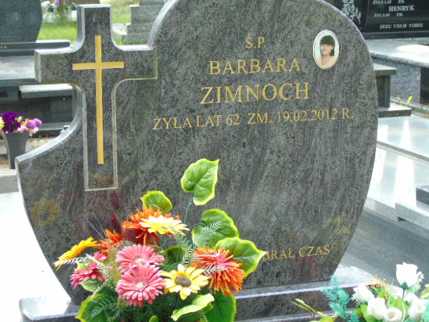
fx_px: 1165
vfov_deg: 15.7
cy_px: 161
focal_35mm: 94
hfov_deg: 20.9
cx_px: 214
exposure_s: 1/60
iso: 100
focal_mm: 17
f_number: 4.3
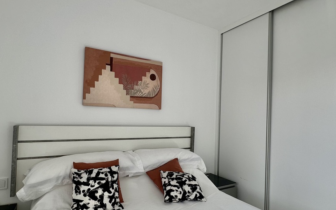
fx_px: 202
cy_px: 114
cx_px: 173
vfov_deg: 55.0
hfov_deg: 79.6
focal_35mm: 22
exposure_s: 1/156
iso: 40
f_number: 2.2
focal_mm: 2.22
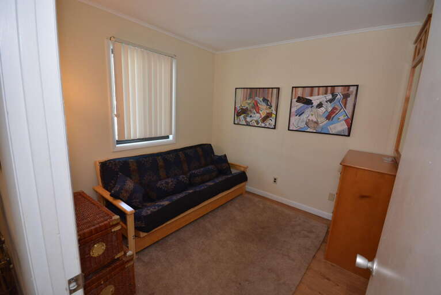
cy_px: 148
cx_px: 220
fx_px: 184
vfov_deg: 77.4
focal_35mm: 15
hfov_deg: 100.3
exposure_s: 1/60
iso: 1000
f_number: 7.1
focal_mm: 10
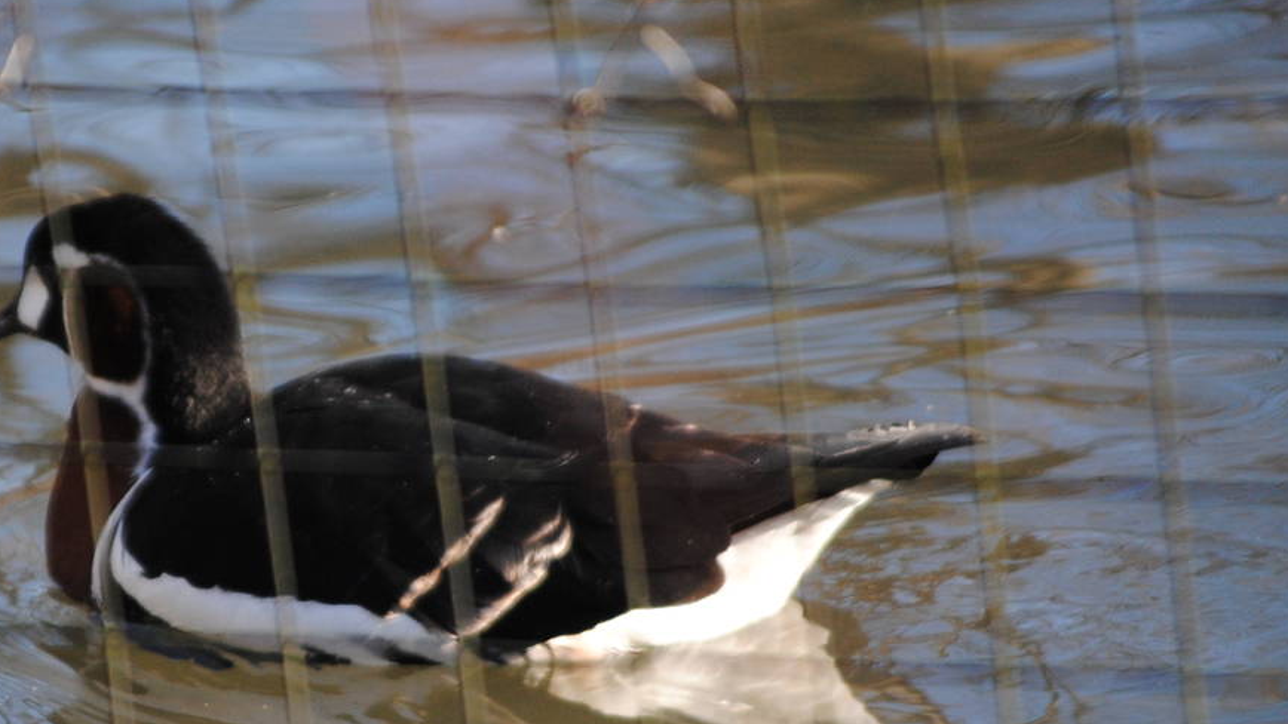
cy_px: 430
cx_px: 275
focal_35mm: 464
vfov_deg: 2.6
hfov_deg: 4.7
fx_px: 15845
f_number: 5.3
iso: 400
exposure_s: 1/320
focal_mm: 160
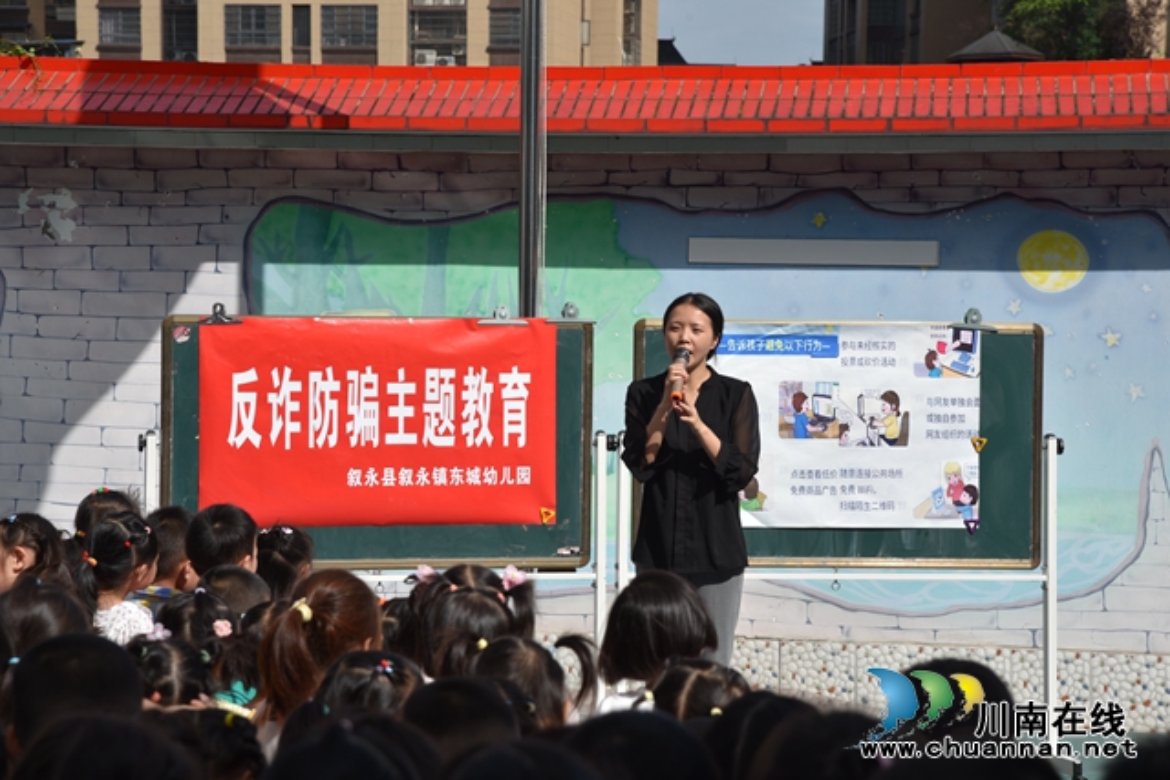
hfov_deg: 17.1
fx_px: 3901
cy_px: 390
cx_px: 585
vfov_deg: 11.4
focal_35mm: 120
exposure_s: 1/500
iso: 250
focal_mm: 120
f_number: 11
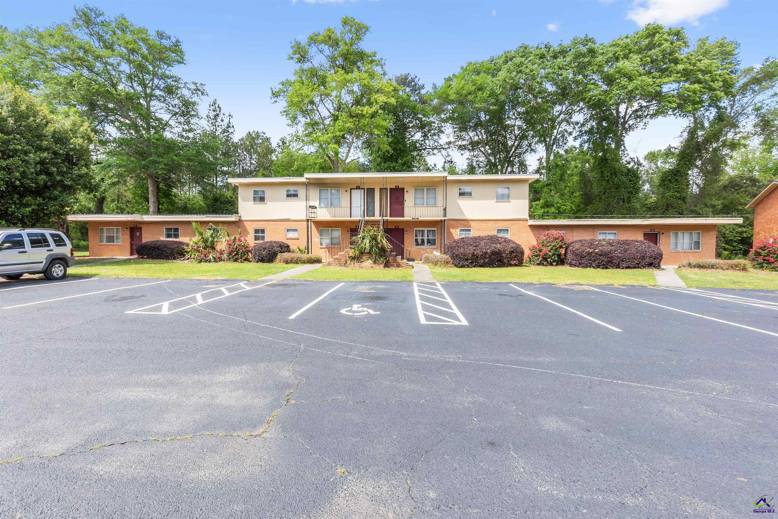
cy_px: 260
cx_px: 389
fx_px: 324
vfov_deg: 77.3
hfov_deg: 100.4
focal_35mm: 15
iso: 100
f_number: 11
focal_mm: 10
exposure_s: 1/60
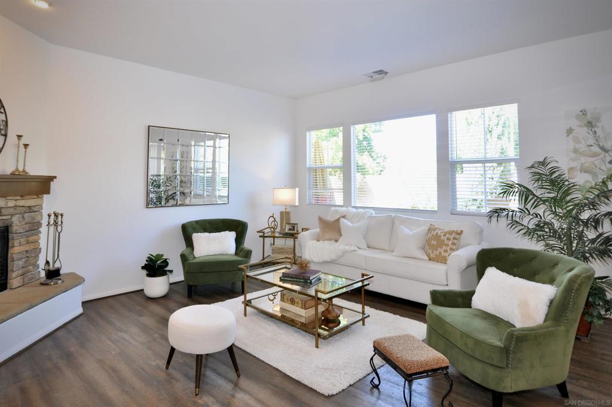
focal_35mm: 20
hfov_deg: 85.5
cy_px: 204
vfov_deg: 63.1
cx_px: 306
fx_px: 331
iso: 400
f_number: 4.5
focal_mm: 13
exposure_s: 1/80
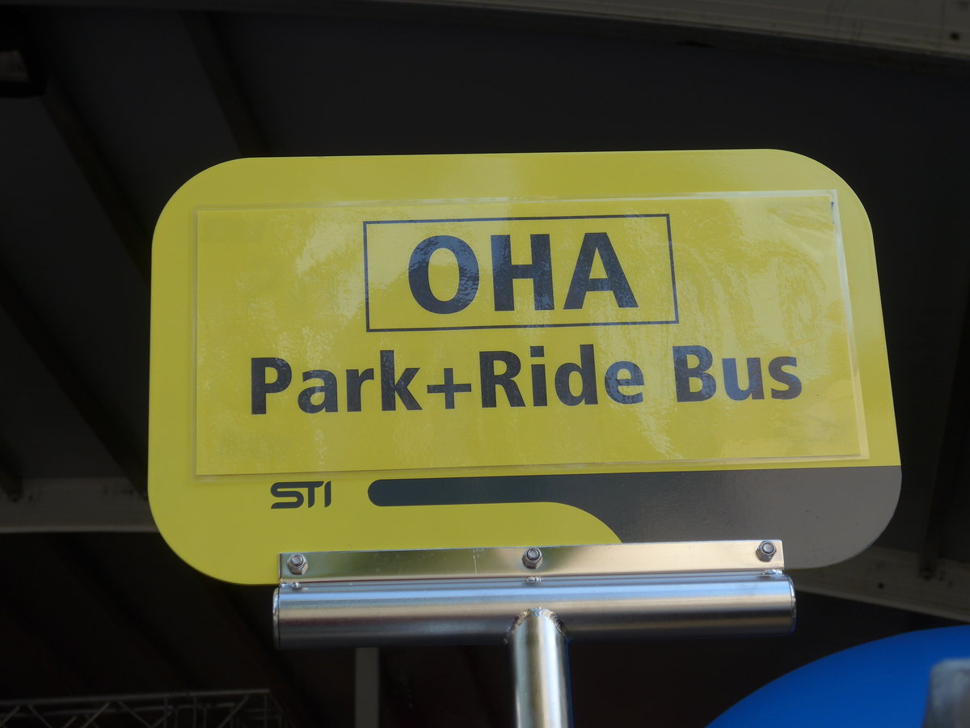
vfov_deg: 17.2
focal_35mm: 86
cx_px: 485
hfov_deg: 22.8
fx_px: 2410
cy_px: 364
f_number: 4.5
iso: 80
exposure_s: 1/125
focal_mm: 17
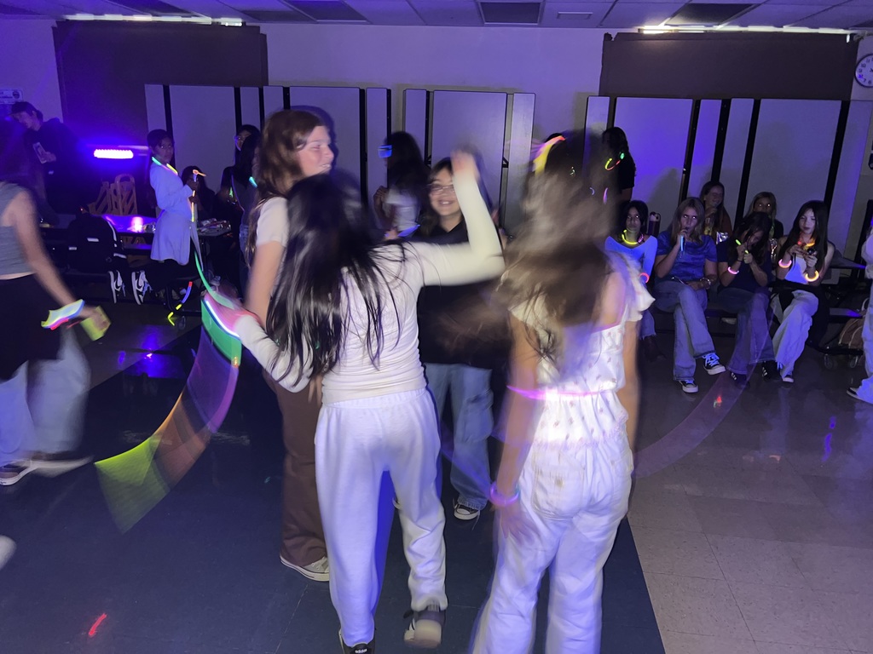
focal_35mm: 26
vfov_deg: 53.1
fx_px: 656
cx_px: 436
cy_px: 327
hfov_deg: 67.3
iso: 100
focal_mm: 5.7
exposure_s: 1/4
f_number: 1.5
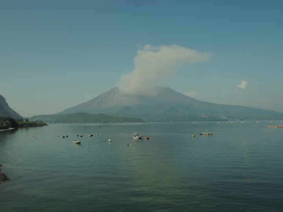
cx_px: 142
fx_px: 286
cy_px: 106
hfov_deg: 52.6
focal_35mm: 35
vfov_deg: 40.7
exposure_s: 1/1000
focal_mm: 7.5
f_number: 8
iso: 200
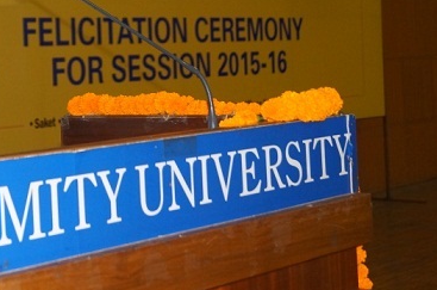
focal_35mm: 88
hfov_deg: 22.6
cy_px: 10
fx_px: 1066
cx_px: 40
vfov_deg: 15.2
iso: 800
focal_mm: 30
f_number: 4.5
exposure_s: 1/60
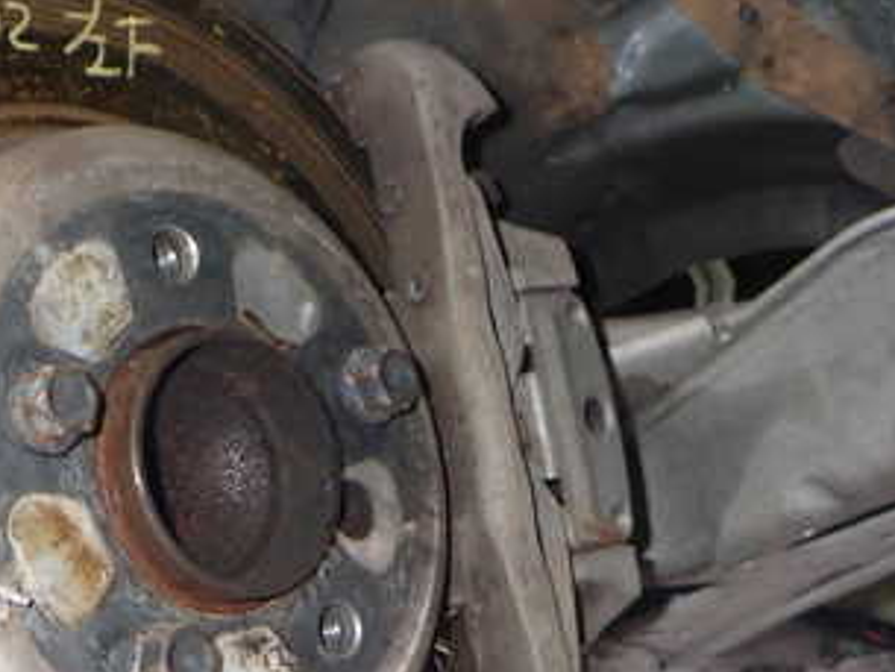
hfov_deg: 31.0
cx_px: 70
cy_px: 516
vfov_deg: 24.5
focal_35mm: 59
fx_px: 1526
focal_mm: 5.4
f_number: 2.3
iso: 200
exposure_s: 1/30
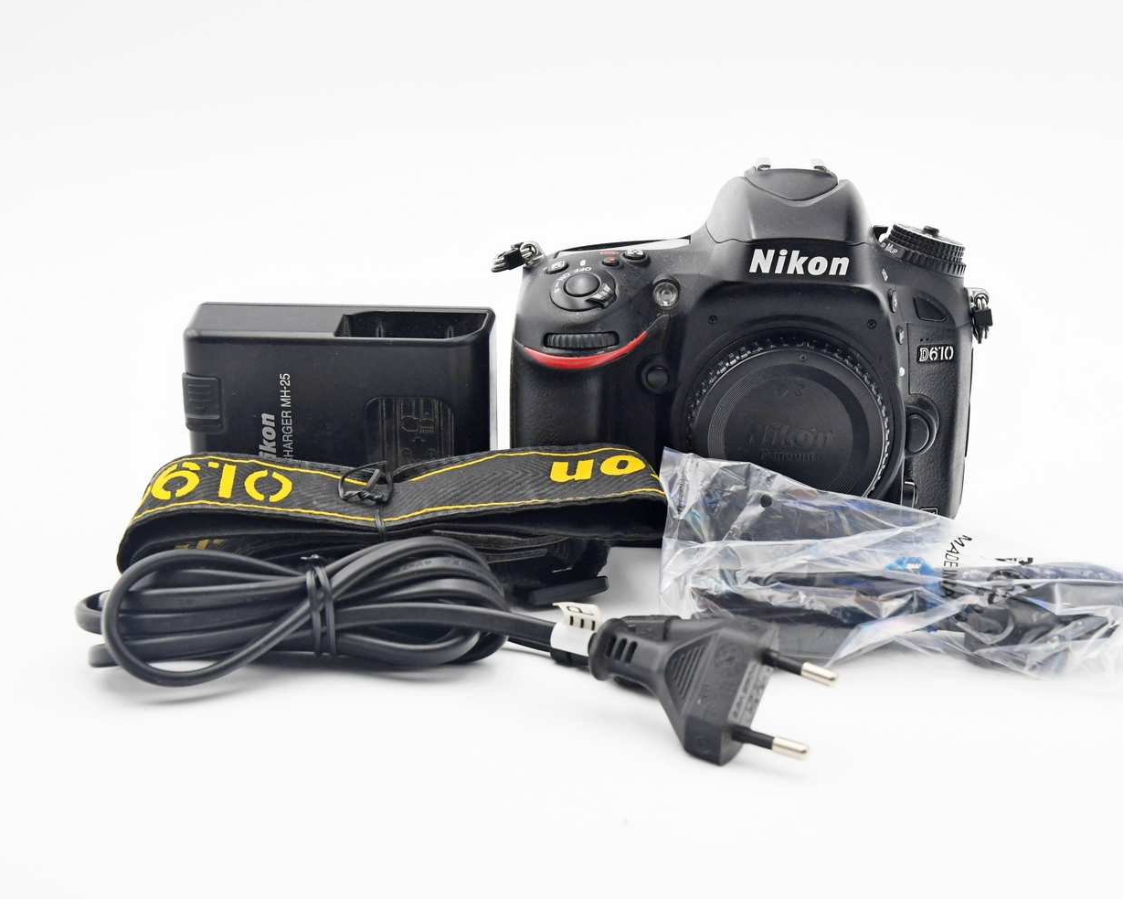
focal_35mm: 55
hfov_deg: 34.1
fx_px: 1828
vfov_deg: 27.6
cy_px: 451
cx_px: 625
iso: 1600
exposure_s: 1/100
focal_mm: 32
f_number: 8
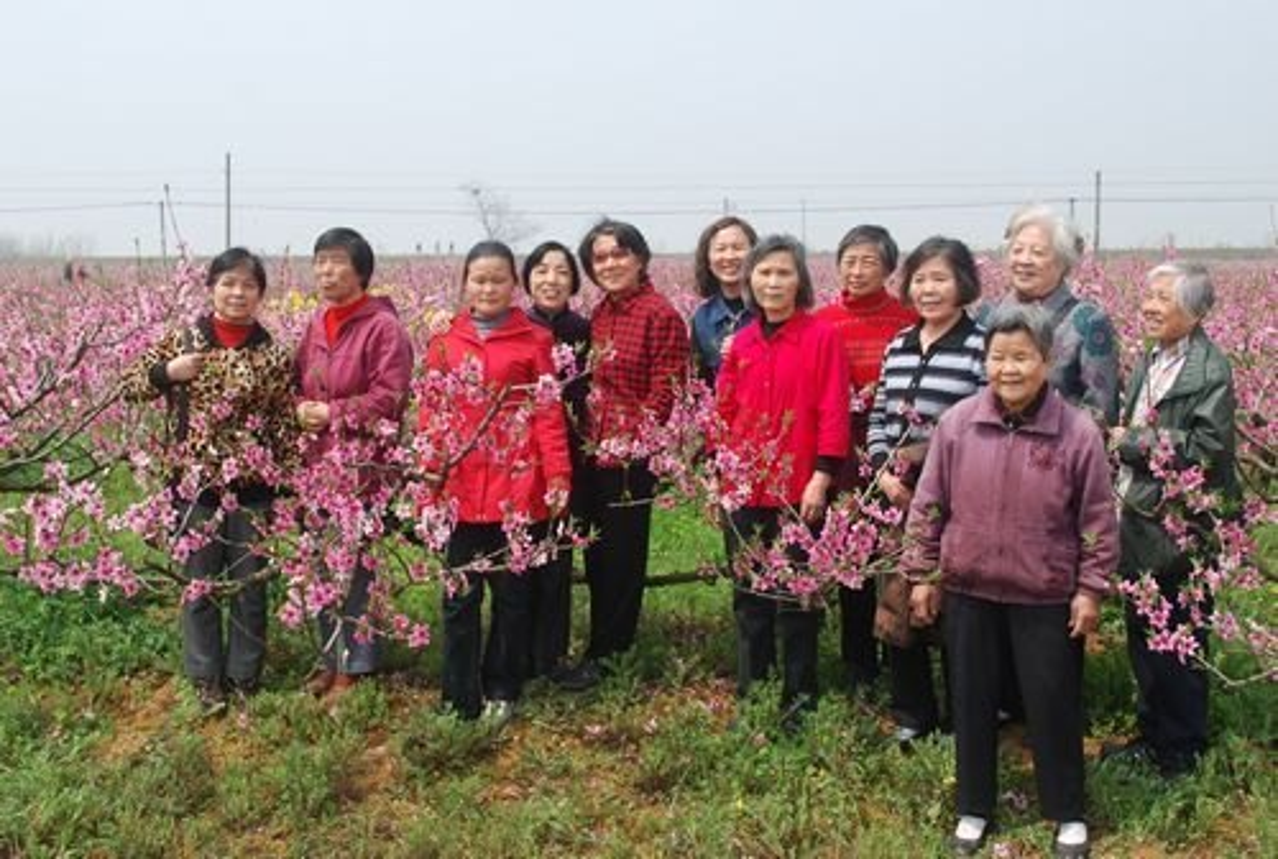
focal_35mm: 45
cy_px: 430
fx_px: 1601
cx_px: 639
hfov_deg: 43.5
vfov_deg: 30.0
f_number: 6.3
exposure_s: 1/160
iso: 100
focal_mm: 30
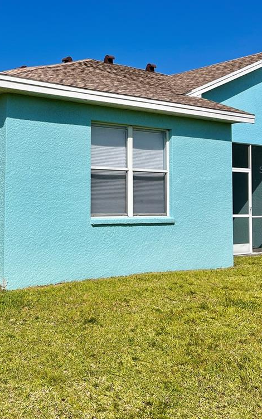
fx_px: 503
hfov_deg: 28.5
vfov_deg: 45.0
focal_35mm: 44
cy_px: 169
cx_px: 48
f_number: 1.5
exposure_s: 1/9434
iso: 50
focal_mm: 5.7
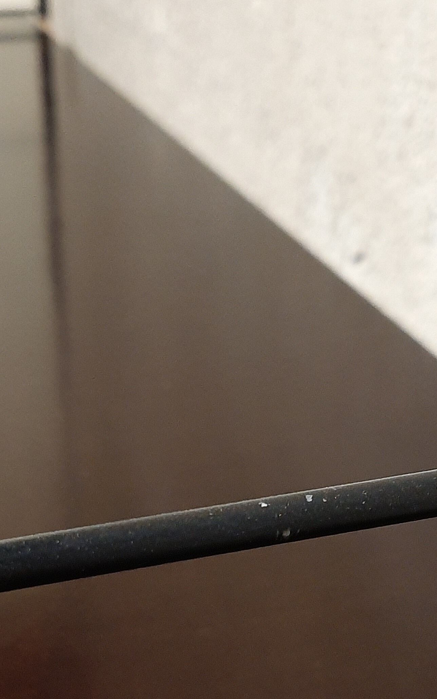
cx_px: 176
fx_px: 1029
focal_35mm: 54
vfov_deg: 36.4
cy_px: 547
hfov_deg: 23.9
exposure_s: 1/25
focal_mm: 3.93
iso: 500
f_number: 1.7
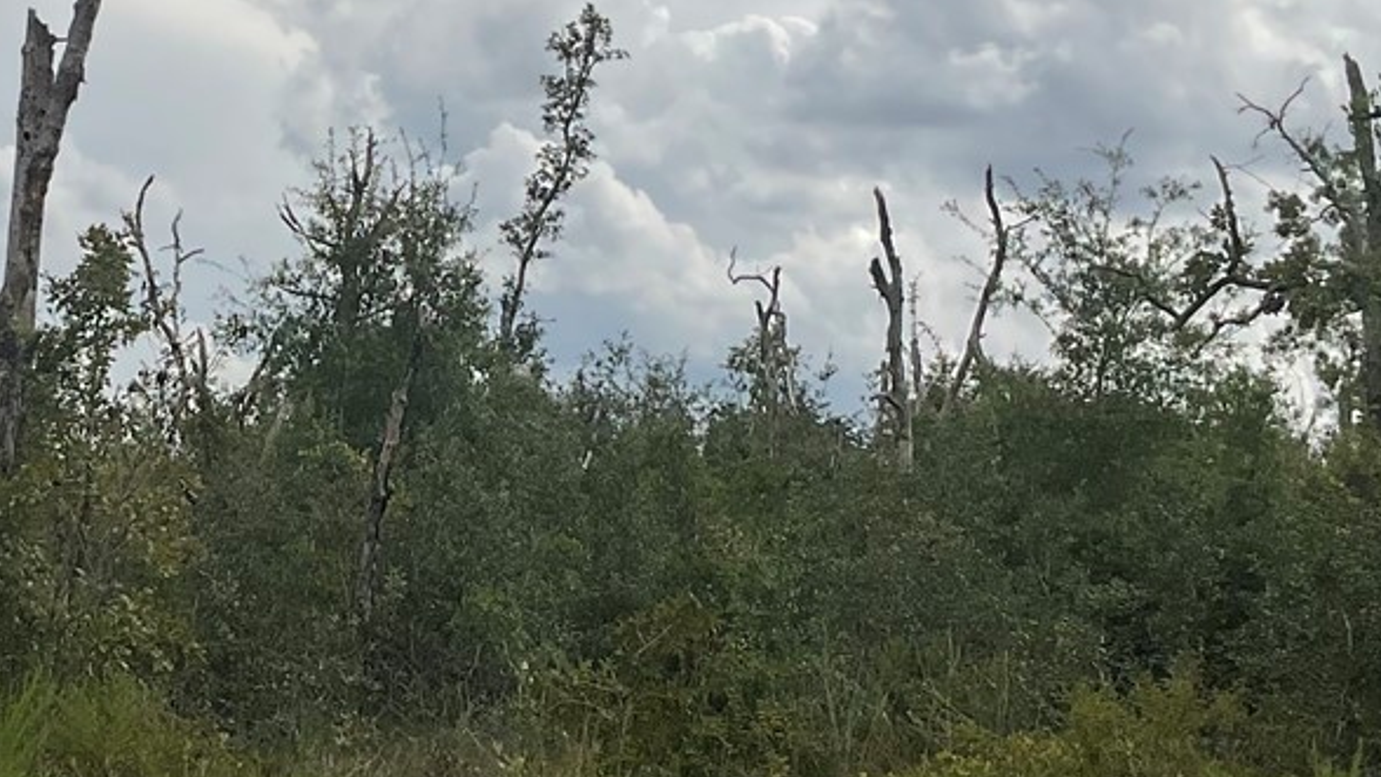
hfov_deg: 24.4
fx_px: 3150
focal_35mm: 86
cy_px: 258
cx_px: 336
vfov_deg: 14.0
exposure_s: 1/4405
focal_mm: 3
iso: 16
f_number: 1.8
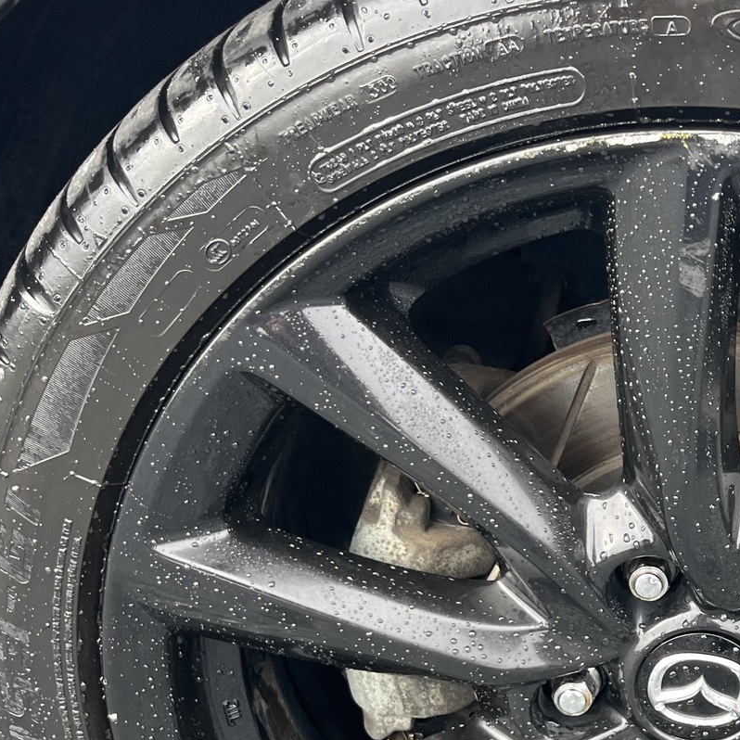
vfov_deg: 28.7
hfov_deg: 27.1
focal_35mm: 59
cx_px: 773
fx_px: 1427
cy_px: 542
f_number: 1.6
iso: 80
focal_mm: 5.1
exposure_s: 1/121
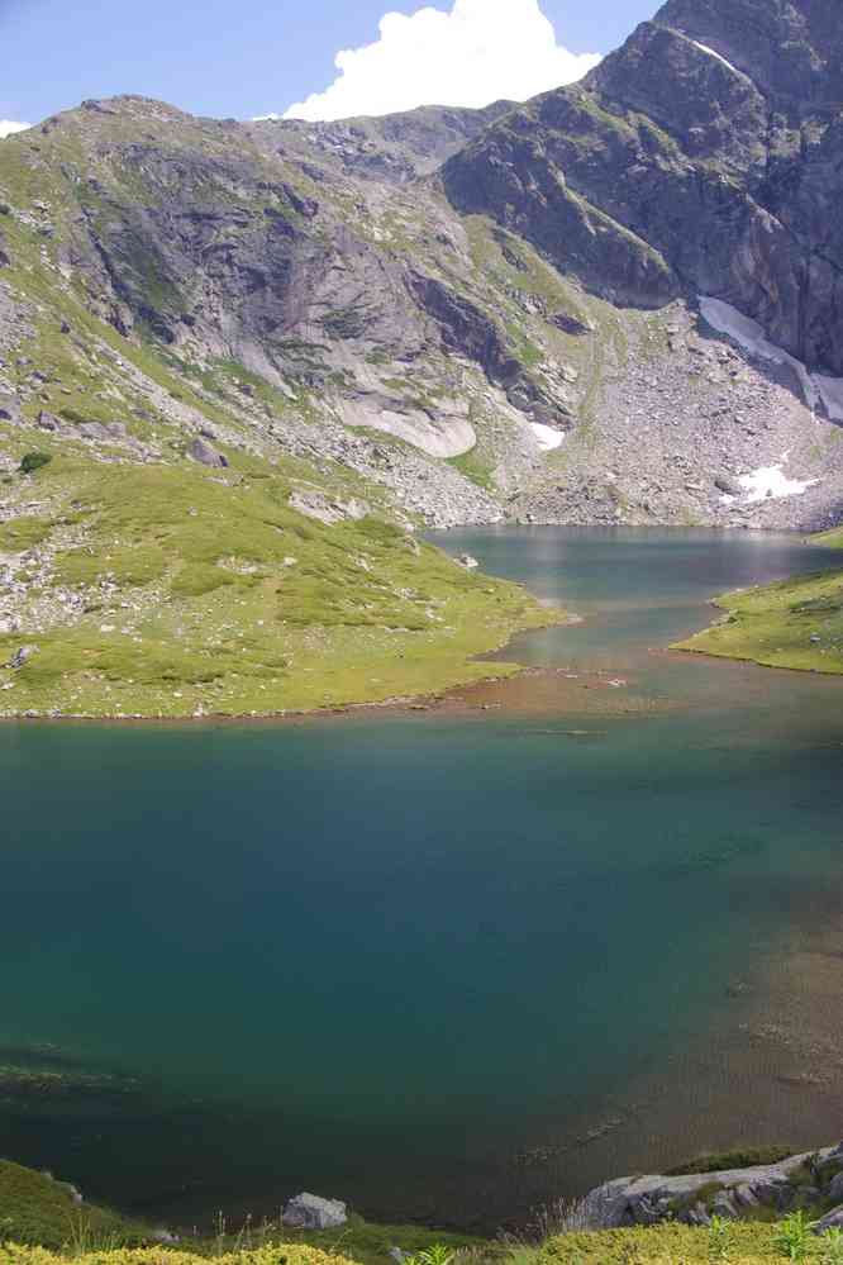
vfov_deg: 45.4
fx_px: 1510
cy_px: 632
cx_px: 422
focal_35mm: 43
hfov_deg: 31.2
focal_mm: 29.4
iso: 200
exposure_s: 1/60
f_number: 10
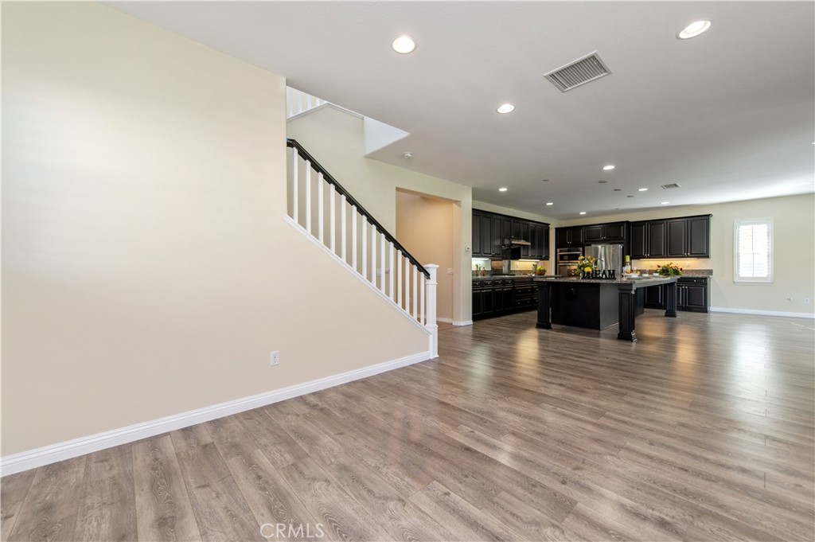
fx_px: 317
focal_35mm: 14
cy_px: 271
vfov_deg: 81.1
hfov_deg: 104.3
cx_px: 408
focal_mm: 14
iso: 450
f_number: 4
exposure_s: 1/60
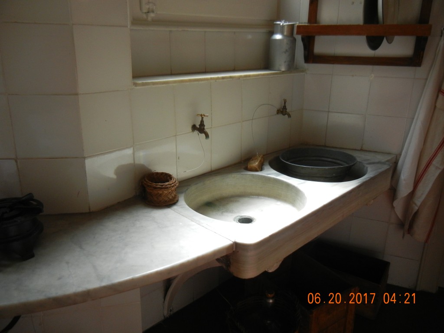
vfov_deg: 46.8
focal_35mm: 30
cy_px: 166
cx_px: 222
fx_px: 385
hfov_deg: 60.0
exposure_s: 1/250
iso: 366
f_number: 3.5
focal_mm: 5.4
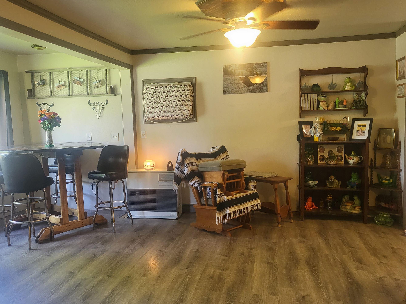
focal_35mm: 30
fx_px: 352
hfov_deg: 60.0
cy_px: 152
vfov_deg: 46.8
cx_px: 201
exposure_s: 1/40
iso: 160
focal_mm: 4.25
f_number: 1.8
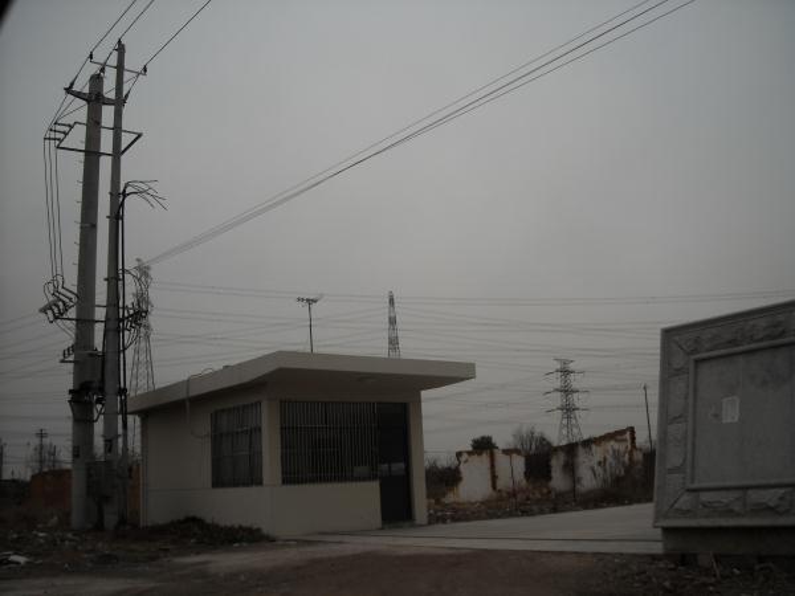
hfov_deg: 52.6
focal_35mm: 35
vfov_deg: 40.7
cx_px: 398
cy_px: 298
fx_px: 804
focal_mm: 5.7
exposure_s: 1/161
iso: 64
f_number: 2.8
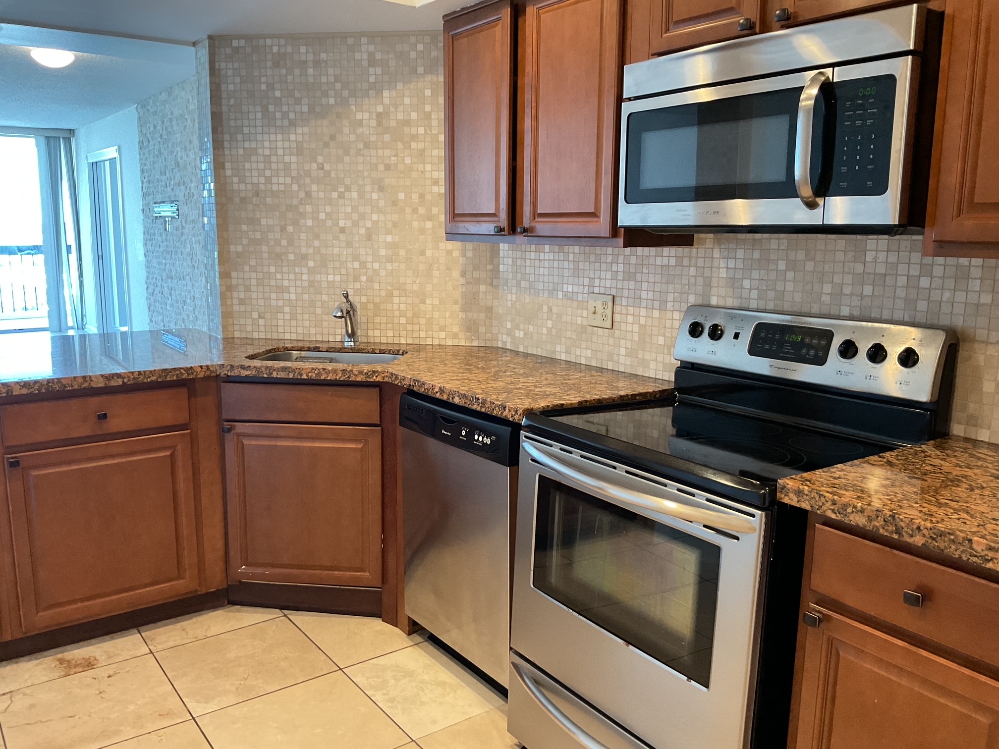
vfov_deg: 48.2
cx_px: 500
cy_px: 374
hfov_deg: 61.7
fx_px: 837
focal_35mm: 29
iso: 125
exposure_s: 1/60
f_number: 1.8
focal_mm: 3
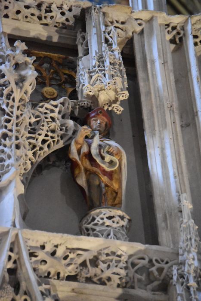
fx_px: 1695
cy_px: 150
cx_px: 100
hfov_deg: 6.8
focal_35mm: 202
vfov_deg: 10.2
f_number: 5
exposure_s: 1/100
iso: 12800
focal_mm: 135
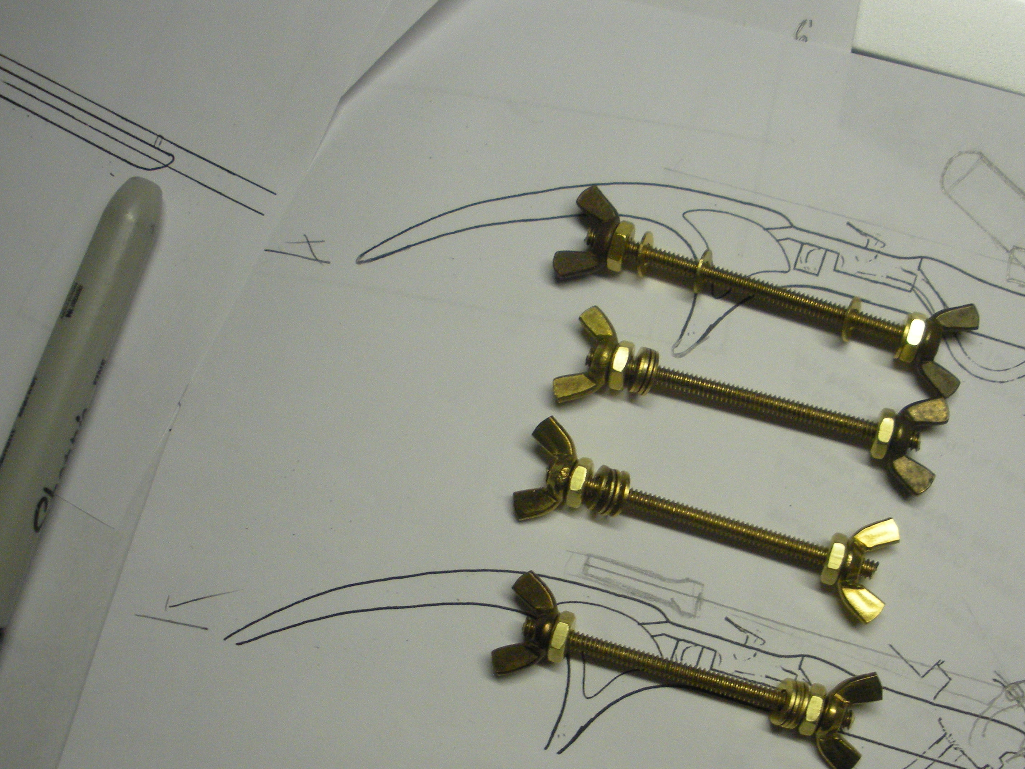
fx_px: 1362
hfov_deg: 41.0
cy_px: 477
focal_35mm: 46
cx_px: 632
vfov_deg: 31.4
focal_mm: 6.3
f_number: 3.5
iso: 282
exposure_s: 1/56
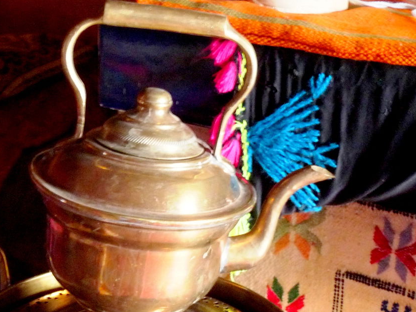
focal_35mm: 67
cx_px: 169
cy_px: 277
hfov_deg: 28.9
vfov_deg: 21.5
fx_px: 805
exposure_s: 1/8
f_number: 3
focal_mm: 6.2
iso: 400
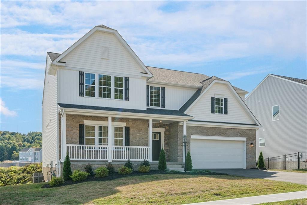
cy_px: 102
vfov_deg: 39.9
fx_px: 281
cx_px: 154
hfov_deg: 57.2
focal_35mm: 33
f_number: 8
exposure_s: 1/320
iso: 400
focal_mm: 33
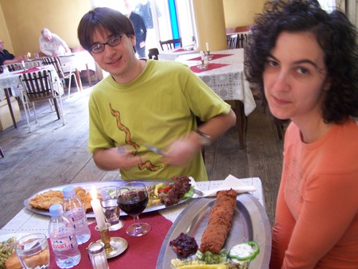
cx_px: 179
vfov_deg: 37.8
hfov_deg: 49.0
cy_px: 134
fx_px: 393
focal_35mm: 38
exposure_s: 1/8
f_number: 2.8
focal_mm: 6.3
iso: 140
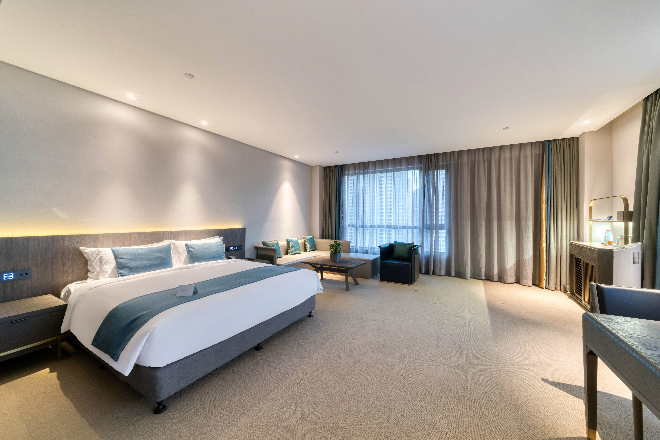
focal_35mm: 12
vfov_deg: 90.0
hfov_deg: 112.6
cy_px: 220
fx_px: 220
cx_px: 330
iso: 400
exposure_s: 1/5
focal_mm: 12
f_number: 11
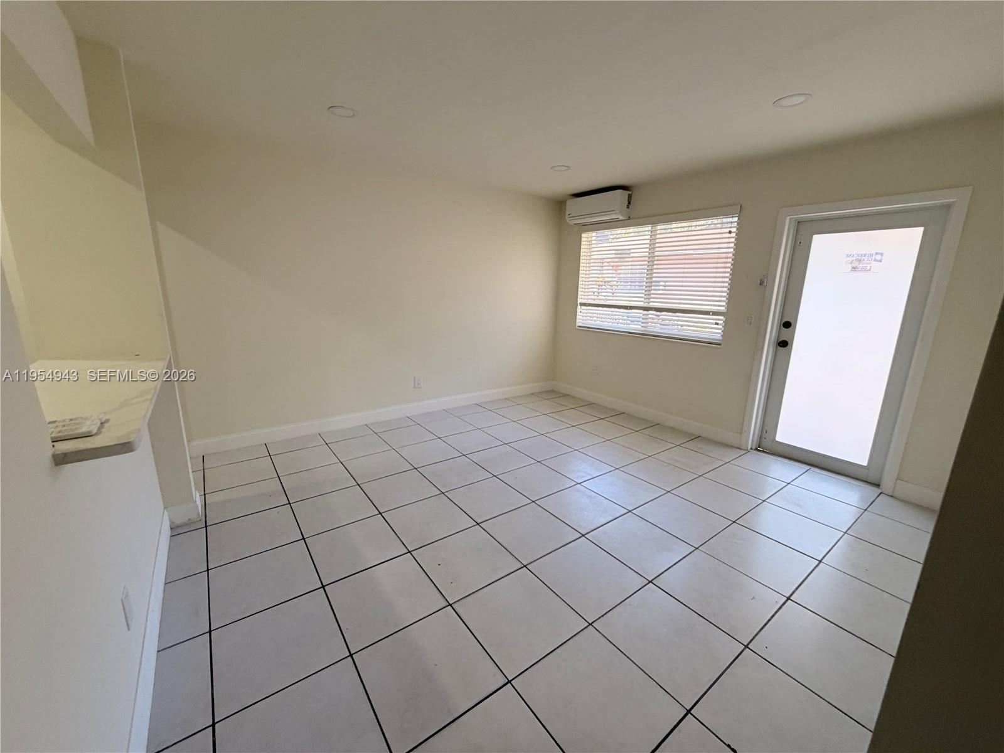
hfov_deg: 102.1
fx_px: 406
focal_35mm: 14
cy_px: 376
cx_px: 502
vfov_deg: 85.7
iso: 200
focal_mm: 2.22
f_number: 2.2
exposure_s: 1/120
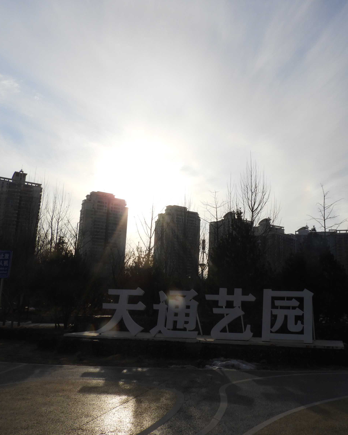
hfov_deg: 45.3
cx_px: 226
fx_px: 412
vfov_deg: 55.7
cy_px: 216
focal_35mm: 32
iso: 100
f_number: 4.8
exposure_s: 1/1600
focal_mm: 4.3
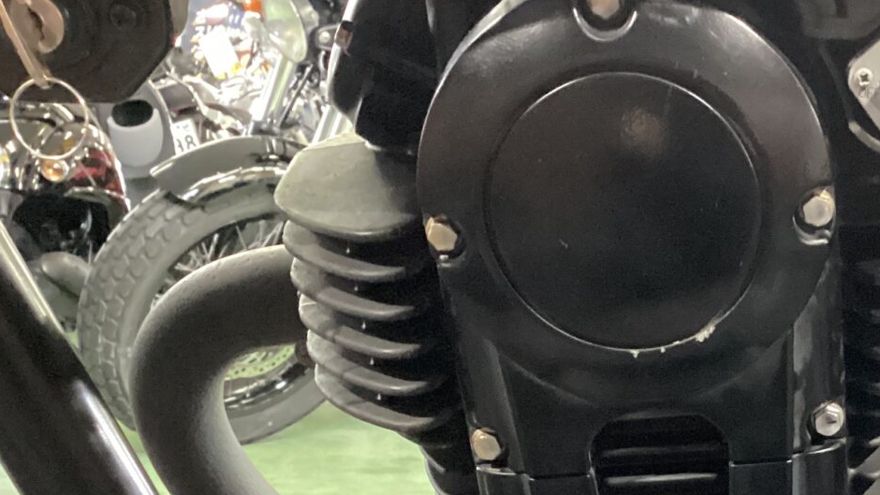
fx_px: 1610
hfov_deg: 29.2
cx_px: 803
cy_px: 621
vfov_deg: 16.6
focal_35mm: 69
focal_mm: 3.3
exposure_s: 1/20
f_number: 2.4
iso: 640
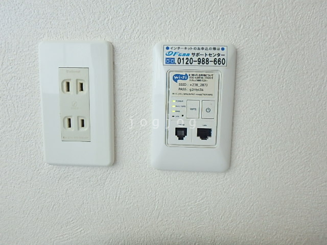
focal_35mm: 21
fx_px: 198
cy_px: 122
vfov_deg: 63.4
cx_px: 164
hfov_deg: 79.0
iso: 320
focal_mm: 3.7
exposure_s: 1/30
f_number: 3.5
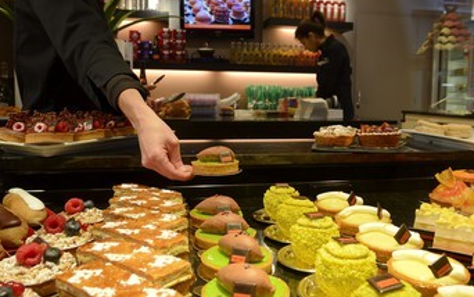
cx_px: 263
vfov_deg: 41.8
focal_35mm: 30
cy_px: 132
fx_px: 388
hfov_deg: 62.7
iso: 800
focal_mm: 24
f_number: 9
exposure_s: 1/30
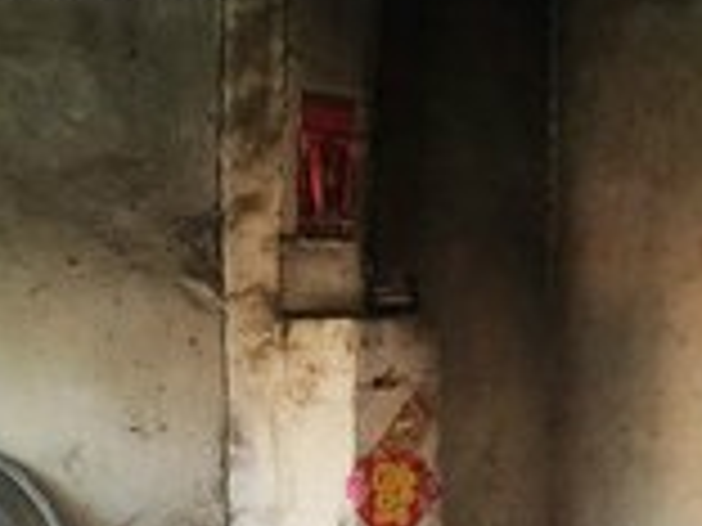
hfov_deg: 25.2
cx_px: 454
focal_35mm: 77
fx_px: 1562
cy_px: 602
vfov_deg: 18.3
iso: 50
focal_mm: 4.12
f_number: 2.2
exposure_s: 1/30
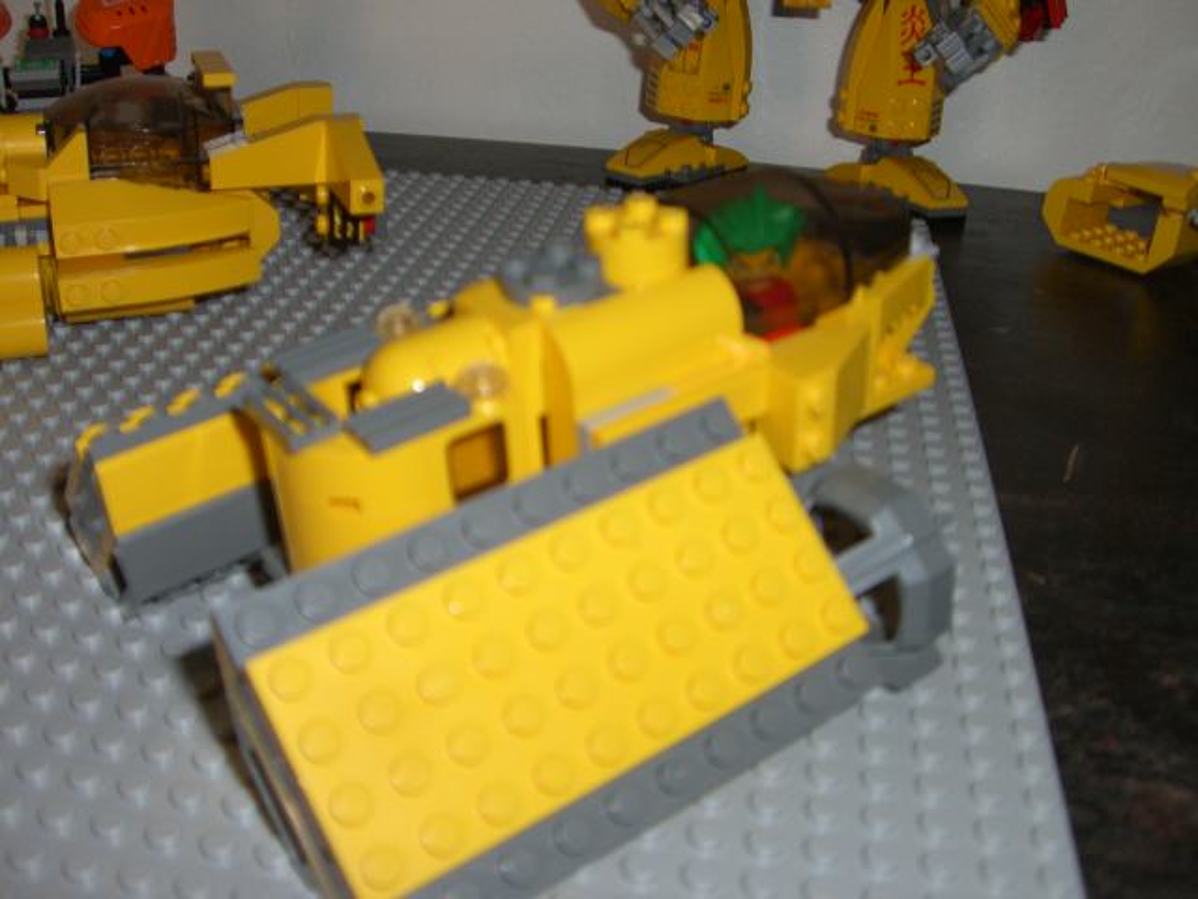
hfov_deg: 49.0
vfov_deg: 37.7
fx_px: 1315
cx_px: 599
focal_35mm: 38
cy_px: 450
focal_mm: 6.2
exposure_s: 1/60
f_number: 2.7
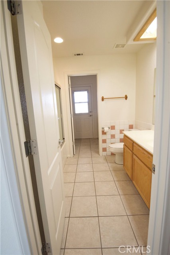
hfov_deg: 70.5
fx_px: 120
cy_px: 128
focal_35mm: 17
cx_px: 85
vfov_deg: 93.3
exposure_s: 1/100
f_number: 8
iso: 4000
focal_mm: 17
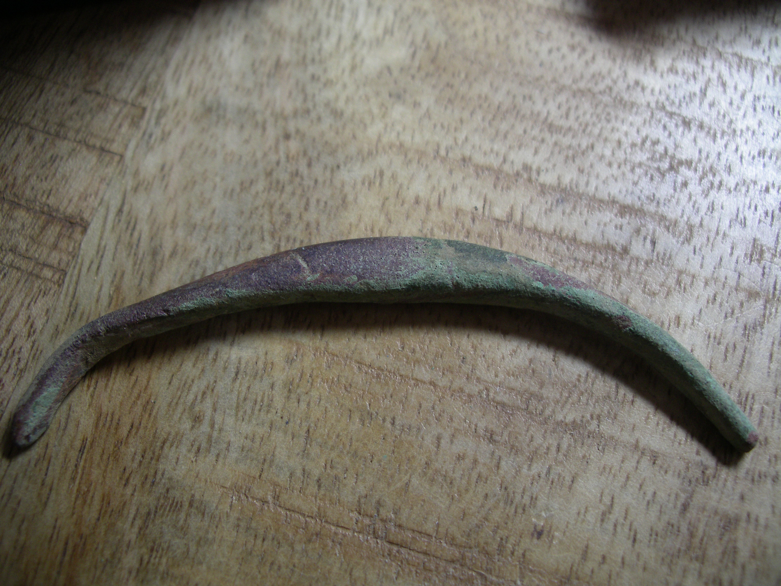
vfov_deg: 38.7
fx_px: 835
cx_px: 390
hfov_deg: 50.1
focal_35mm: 37
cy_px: 293
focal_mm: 7.8
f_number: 2.8
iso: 160
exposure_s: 1/40
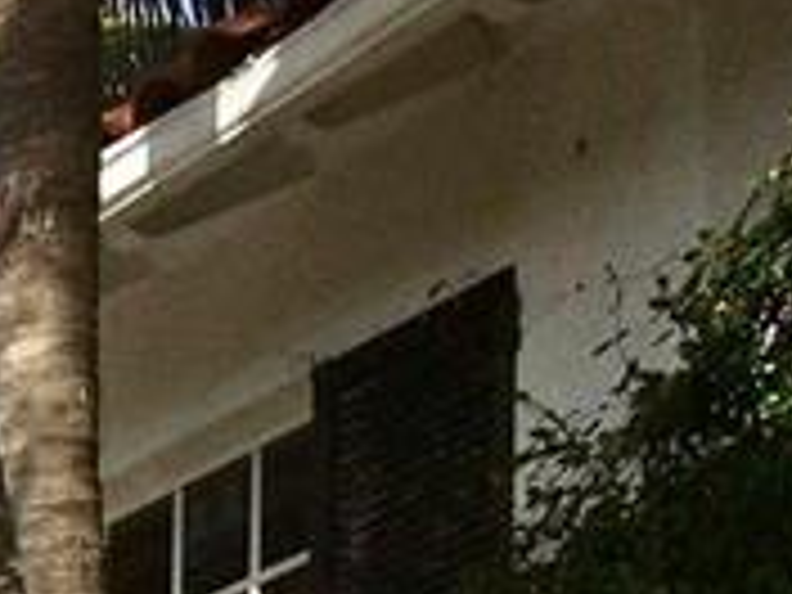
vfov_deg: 7.8
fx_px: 4004
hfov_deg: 9.5
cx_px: -1341
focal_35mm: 175
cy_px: 1467
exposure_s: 1/3425
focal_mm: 4.12
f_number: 2.2
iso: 40
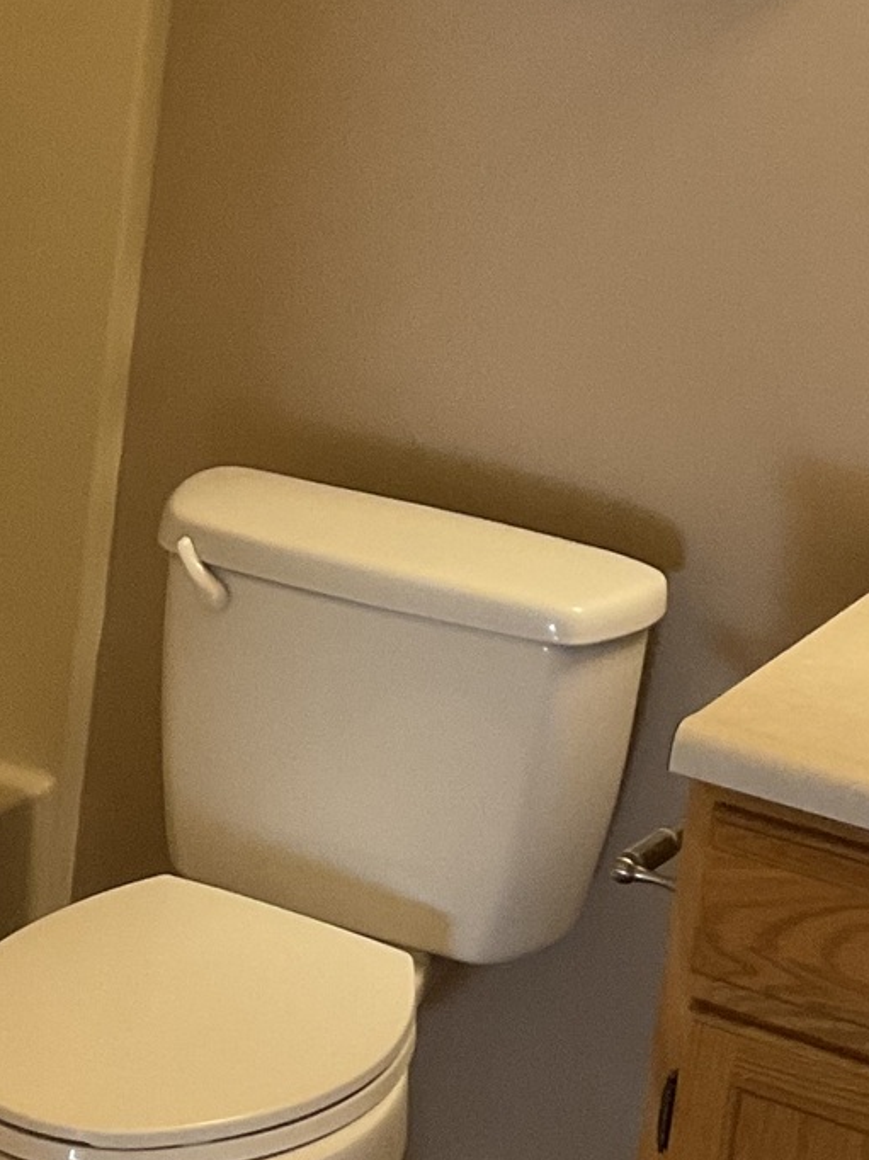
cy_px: 262
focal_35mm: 98
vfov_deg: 19.9
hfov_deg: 15.0
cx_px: 201
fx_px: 3282
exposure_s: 1/60
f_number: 1.8
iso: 200
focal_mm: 3
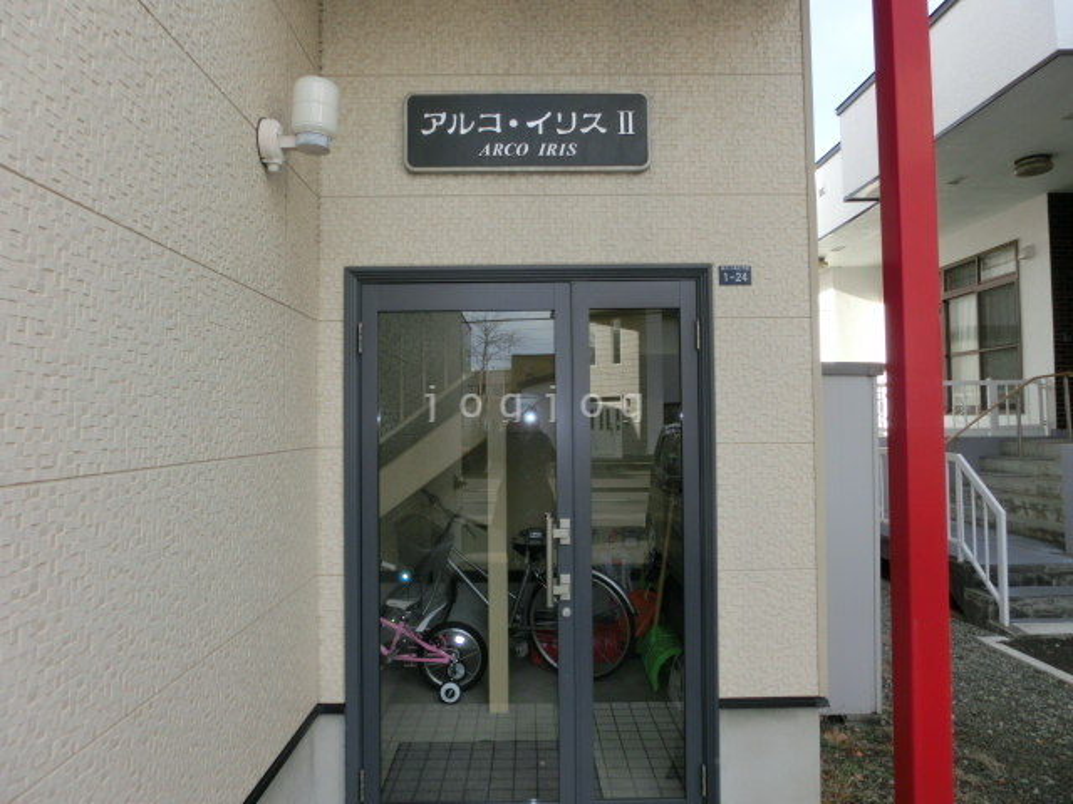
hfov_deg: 71.6
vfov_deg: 56.8
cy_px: 402
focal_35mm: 24
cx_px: 536
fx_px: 744
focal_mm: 4.24
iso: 80
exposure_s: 1/250
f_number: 3
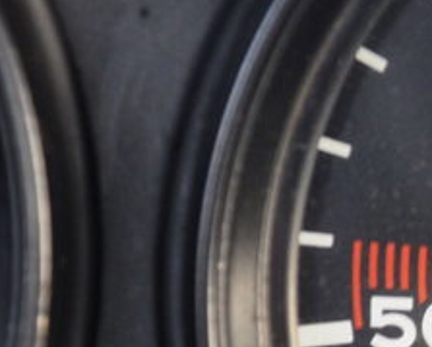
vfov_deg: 3.4
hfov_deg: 4.2
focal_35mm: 451
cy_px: 370
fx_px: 5774
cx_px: 843
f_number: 5
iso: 500
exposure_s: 1/15
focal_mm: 70
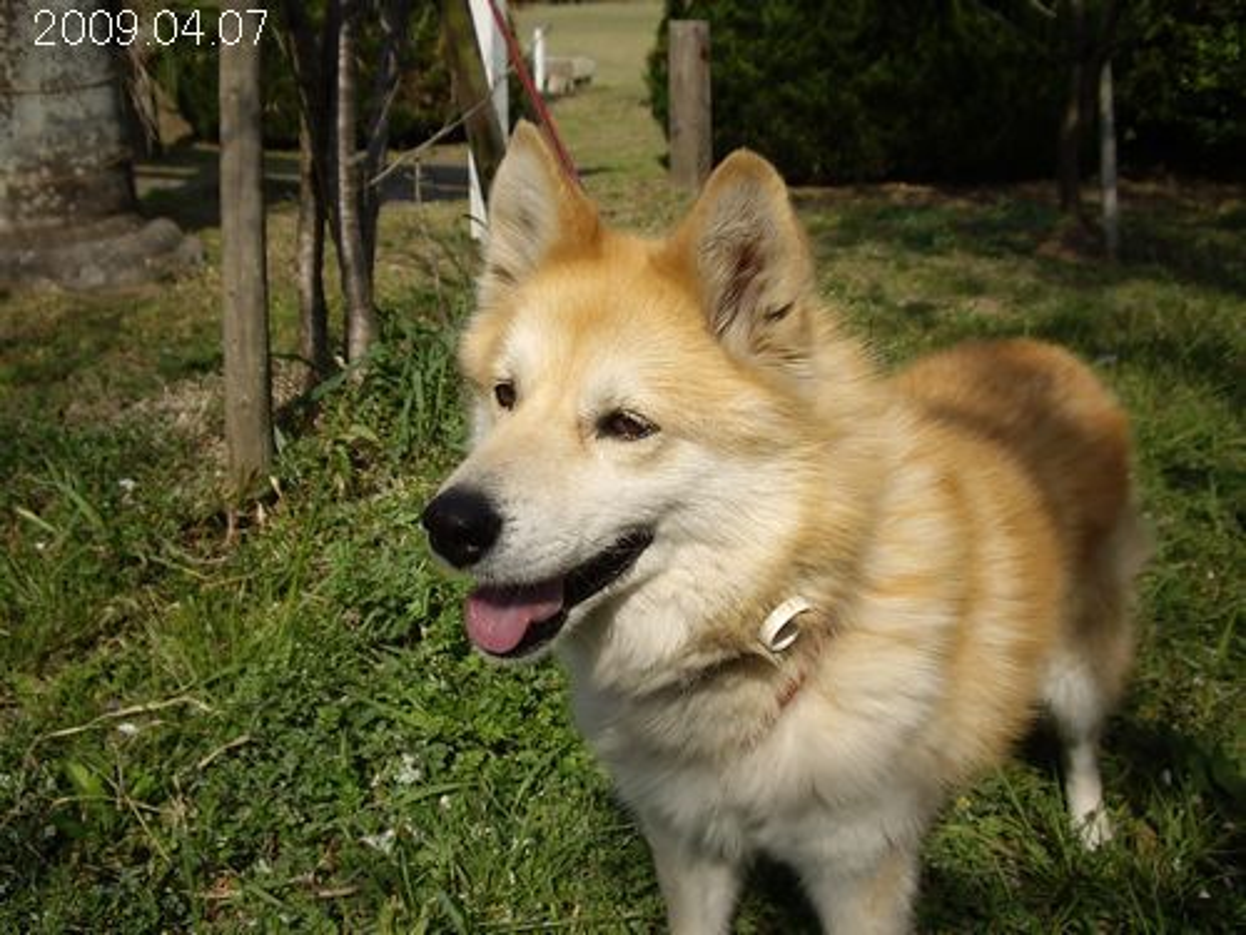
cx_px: 623
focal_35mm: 38
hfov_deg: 49.0
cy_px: 468
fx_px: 1368
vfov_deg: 37.7
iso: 64
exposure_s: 1/160
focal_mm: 7.9
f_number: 8
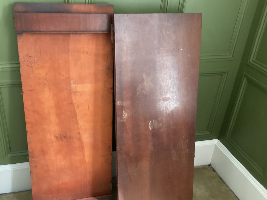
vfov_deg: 38.6
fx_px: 285
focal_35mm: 37
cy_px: 113
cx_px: 116
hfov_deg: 50.0
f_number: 2.4
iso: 500
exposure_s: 1/25
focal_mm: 3.3
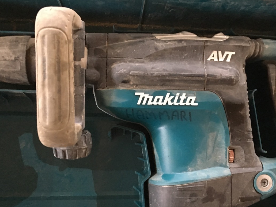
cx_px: 162
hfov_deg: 41.9
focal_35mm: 45
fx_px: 359
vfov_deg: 32.2
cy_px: 111
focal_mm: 4.15
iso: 400
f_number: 2.2
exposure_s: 1/17
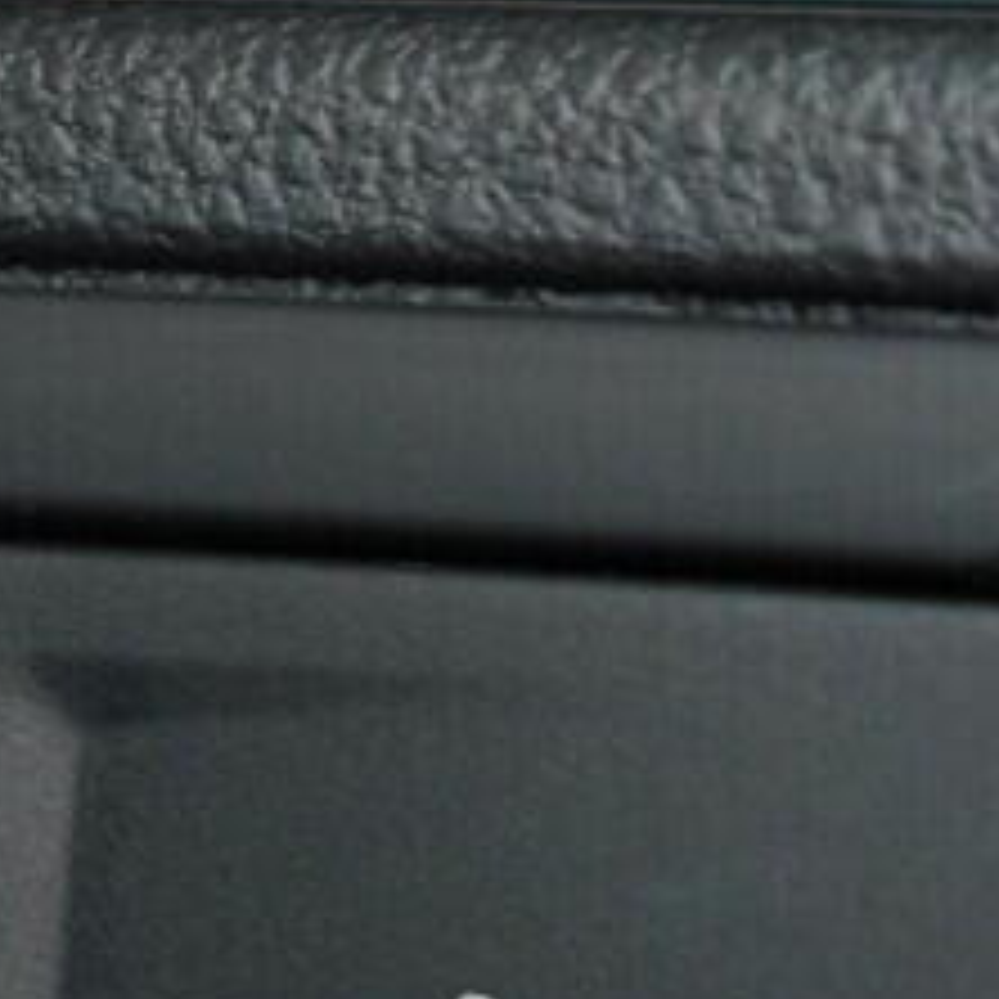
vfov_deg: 12.0
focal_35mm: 141
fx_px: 4604
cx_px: 216
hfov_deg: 12.3
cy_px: 1303
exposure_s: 1/40
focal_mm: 24
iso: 1000
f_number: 2.8
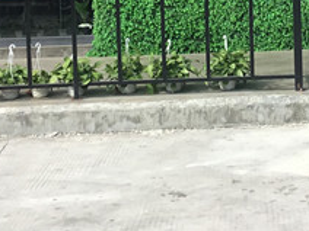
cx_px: 258
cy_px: -84
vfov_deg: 12.2
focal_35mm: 117
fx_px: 1044
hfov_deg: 16.7
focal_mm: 3.3
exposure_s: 1/590
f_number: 2.4
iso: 25
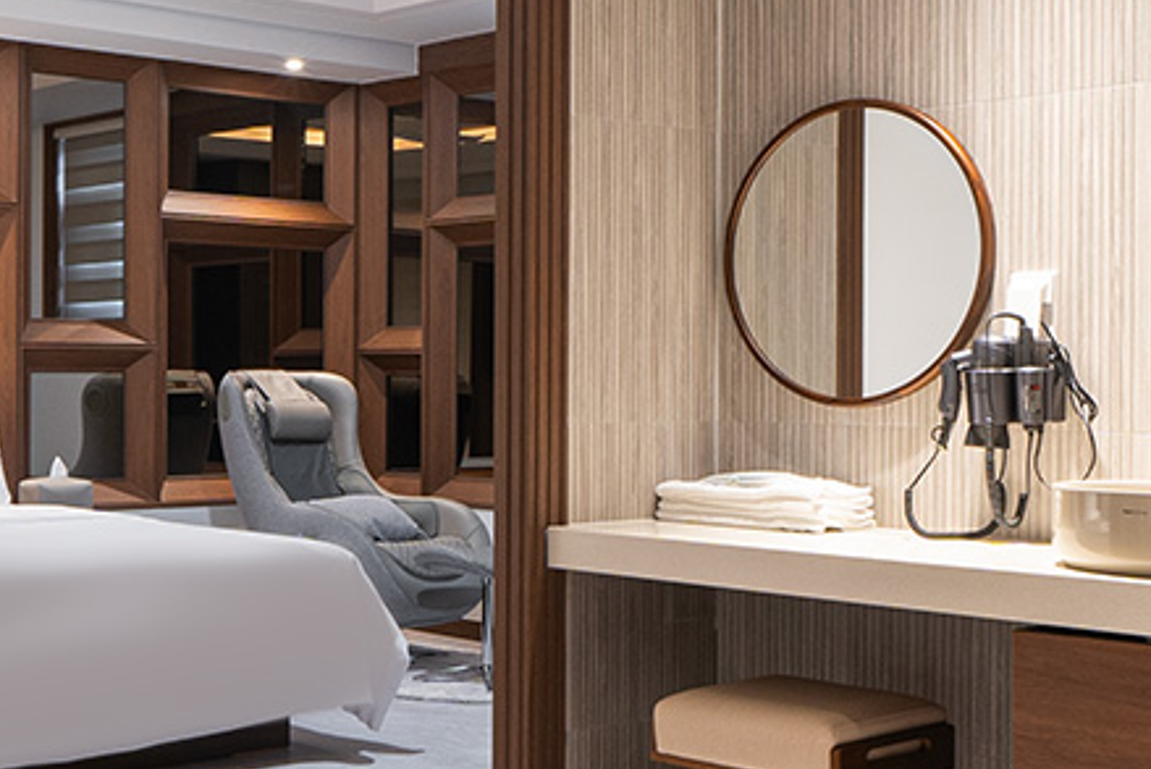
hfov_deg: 34.8
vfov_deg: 24.2
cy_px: 350
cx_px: 278
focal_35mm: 56
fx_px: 1791
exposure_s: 1/2
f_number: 10
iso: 160
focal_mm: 12
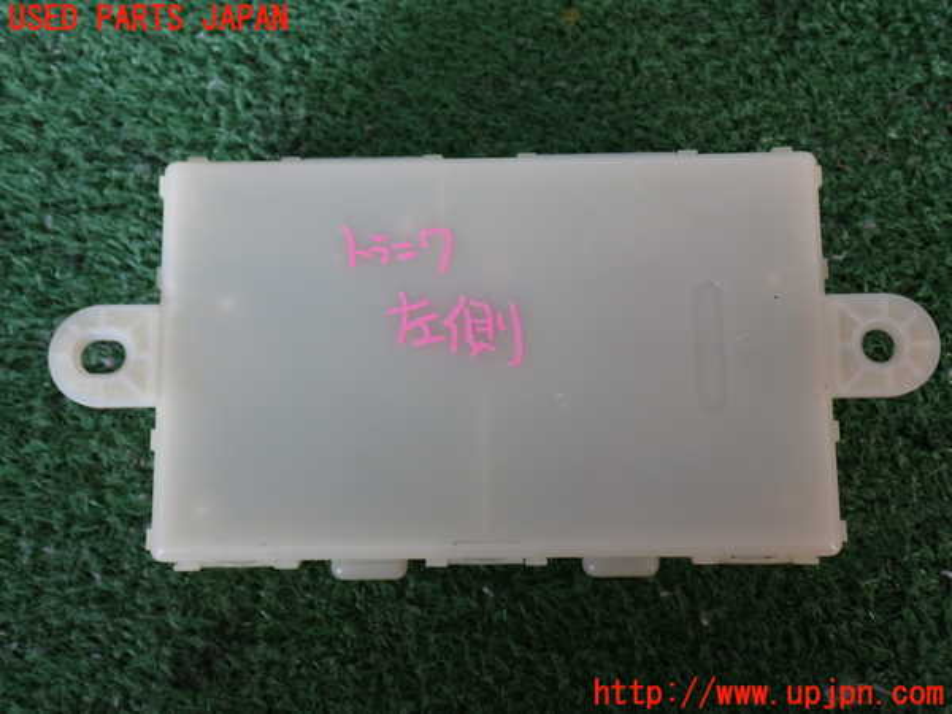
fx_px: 1128
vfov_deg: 35.1
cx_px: 476
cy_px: 357
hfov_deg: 45.8
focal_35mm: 41
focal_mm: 7.31
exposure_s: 1/40
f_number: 2.8
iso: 200
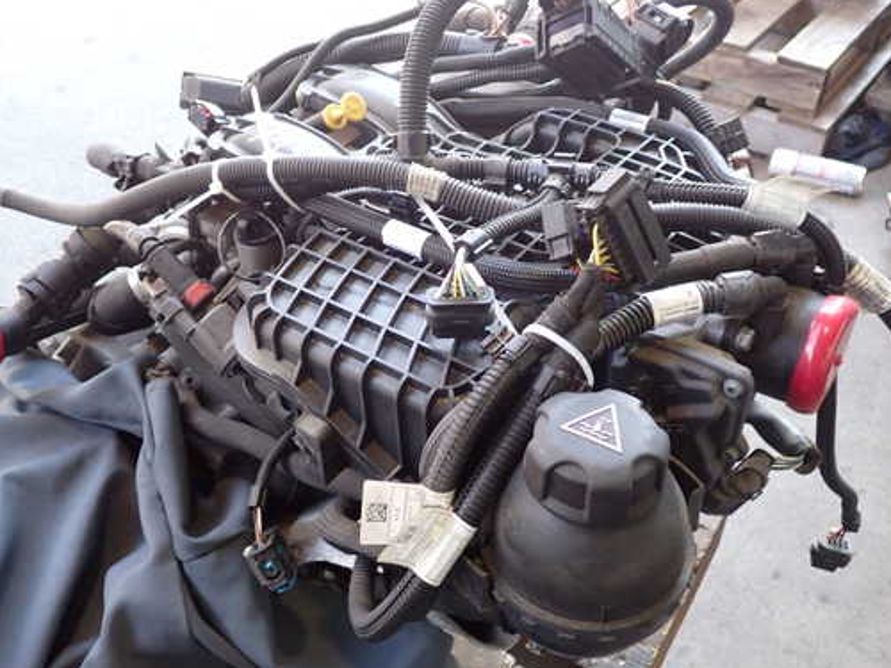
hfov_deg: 51.3
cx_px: 419
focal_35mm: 36
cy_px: 351
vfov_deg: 39.6
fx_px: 927
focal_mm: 5.4
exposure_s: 1/50
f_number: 2.3
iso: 200
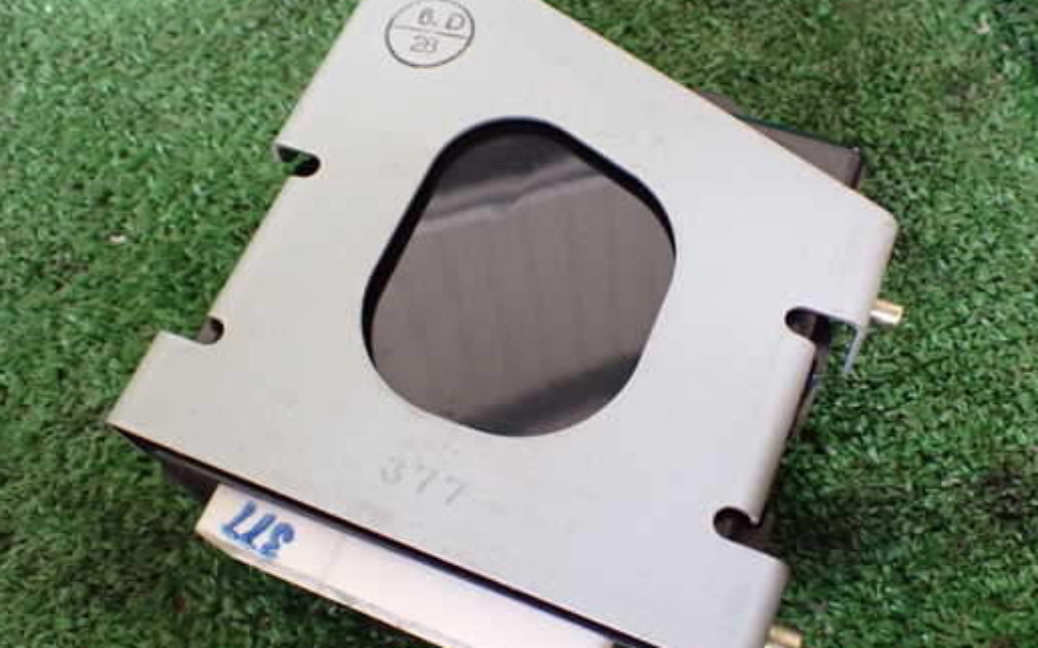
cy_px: 326
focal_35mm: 37
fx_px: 1046
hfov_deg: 52.8
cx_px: 531
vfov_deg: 34.4
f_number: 2.3
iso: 800
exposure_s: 1/80
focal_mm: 5.4
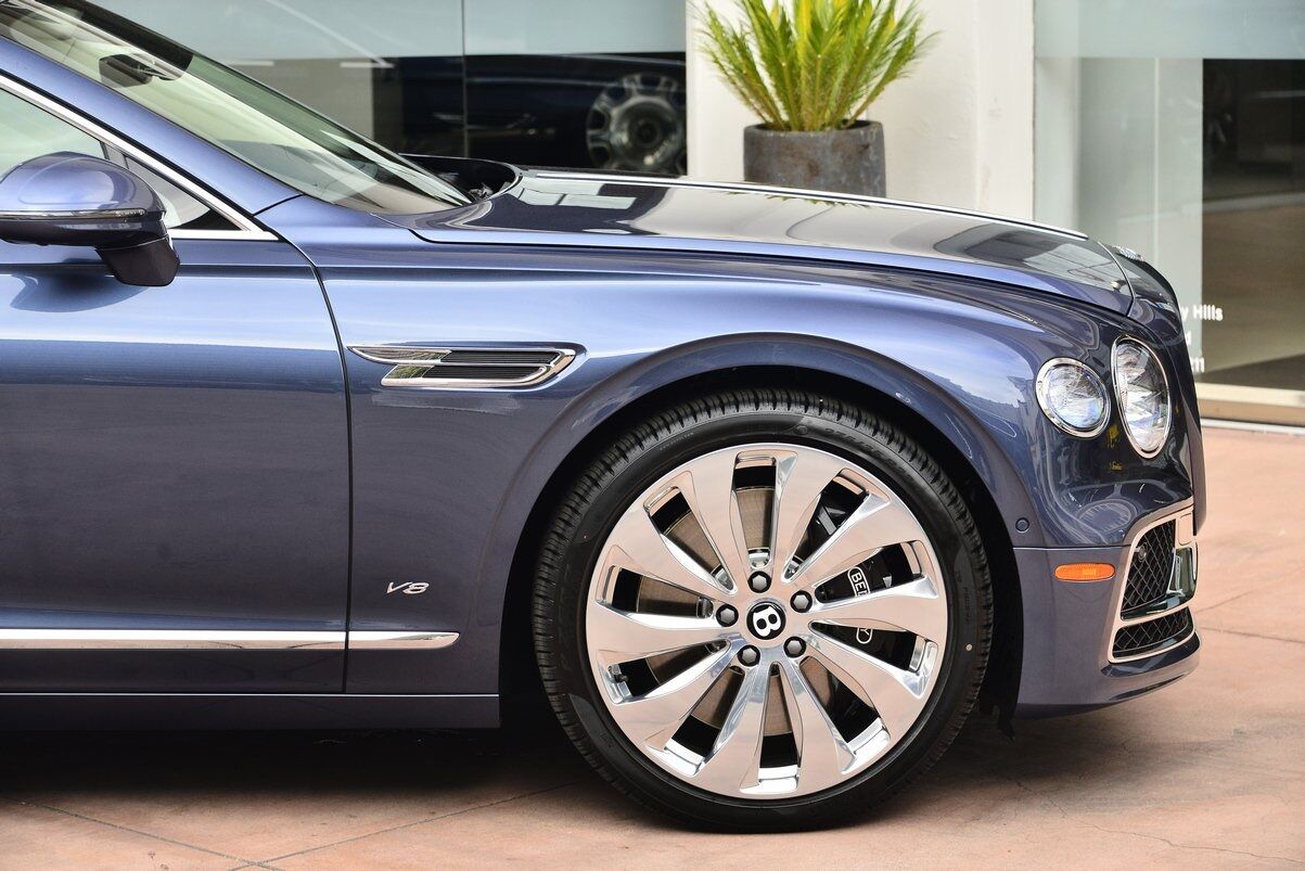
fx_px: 3554
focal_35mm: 98
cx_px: 652
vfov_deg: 14.0
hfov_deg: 20.8
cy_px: 436
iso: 400
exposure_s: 1/250
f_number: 5.3
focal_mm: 98
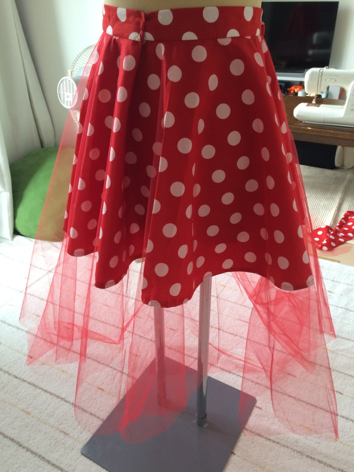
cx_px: 177
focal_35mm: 29
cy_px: 236
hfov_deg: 48.2
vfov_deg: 61.7
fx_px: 395
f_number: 2.2
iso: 64
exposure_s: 1/30
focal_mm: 4.15
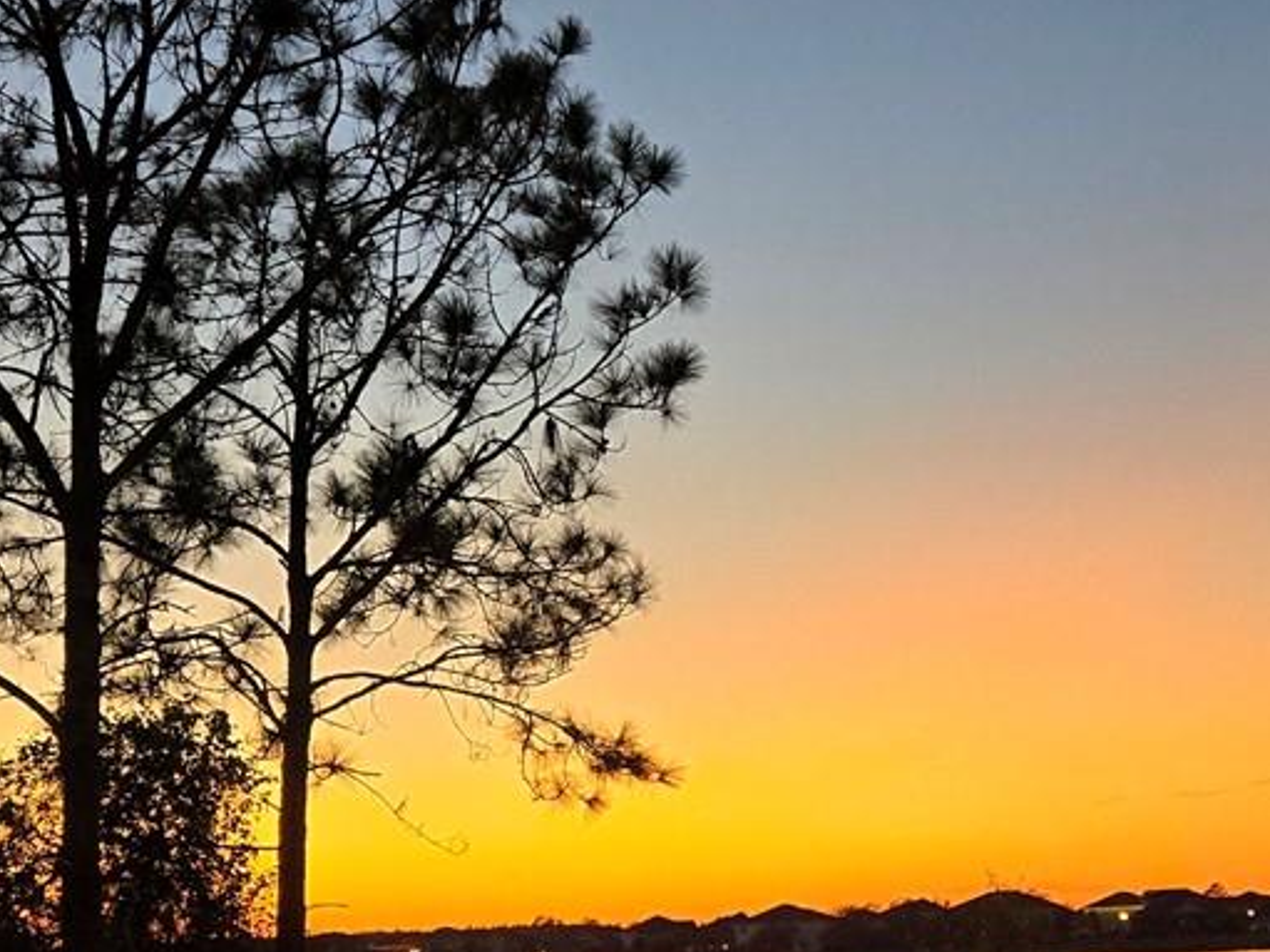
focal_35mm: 72
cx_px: 930
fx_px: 2641
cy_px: 641
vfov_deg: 20.4
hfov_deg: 26.7
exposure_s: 1/120
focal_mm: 5.4
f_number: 1.8
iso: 320
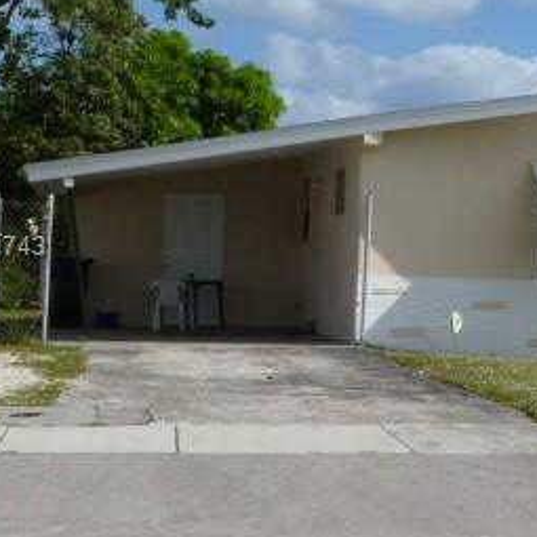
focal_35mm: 91
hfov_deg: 18.4
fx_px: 1597
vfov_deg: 19.1
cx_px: 581
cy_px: 248
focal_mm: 7.4
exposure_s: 1/1000
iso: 80
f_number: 3.7
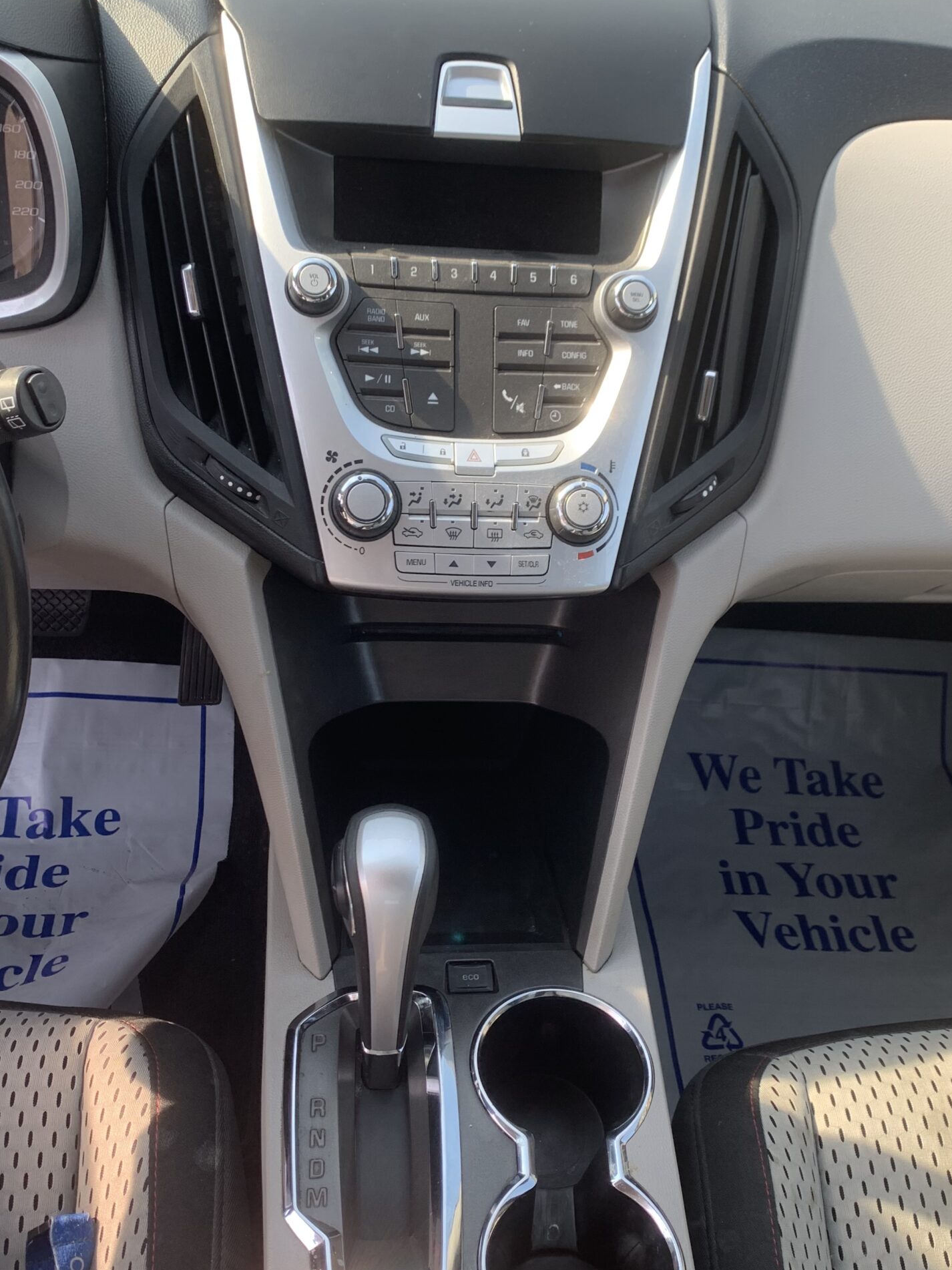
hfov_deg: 40.6
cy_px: 696
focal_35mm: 35
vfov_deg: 52.5
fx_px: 1284
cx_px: 523
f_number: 1.8
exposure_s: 1/131
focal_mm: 4.25
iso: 25
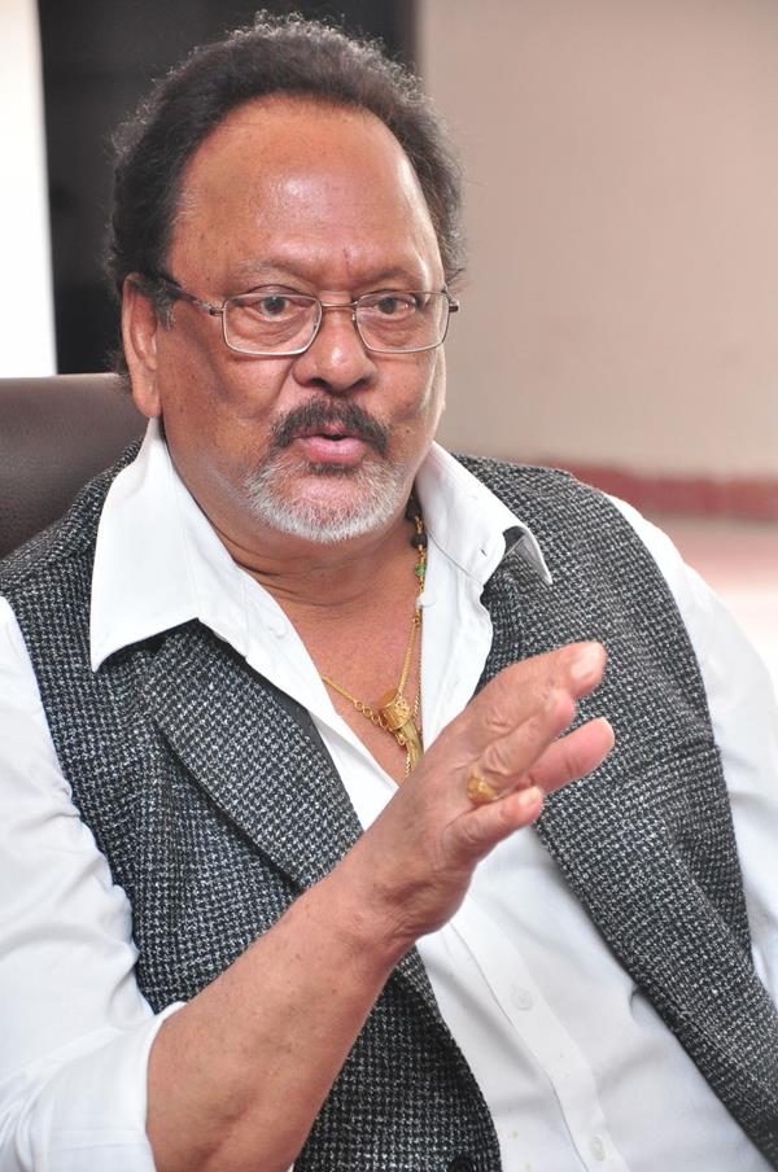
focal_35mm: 135
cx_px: 389
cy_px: 586
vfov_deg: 15.2
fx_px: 4389
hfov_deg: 10.1
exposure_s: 1/125
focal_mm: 90
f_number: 5.6
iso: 800
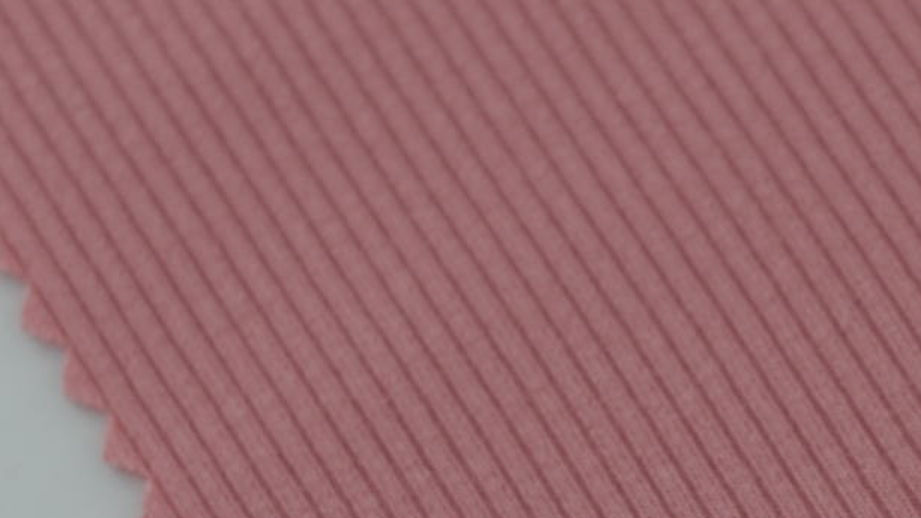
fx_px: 6277
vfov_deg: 4.7
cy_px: 607
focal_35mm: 257
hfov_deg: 8.2
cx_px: 1393
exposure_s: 1/320
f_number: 3.5
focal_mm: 50
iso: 100
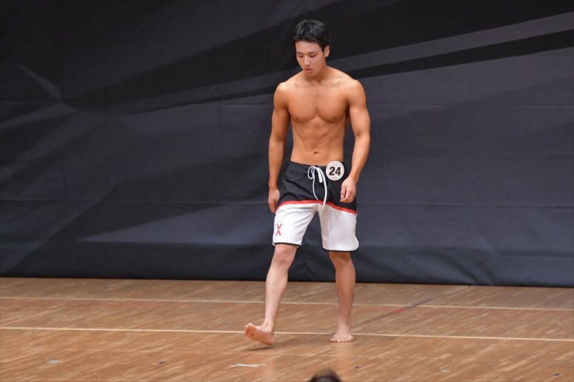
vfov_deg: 4.6
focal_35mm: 300
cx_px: 287
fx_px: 4781
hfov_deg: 6.9
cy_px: 191
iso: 6400
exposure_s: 1/400
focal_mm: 200
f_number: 5.6
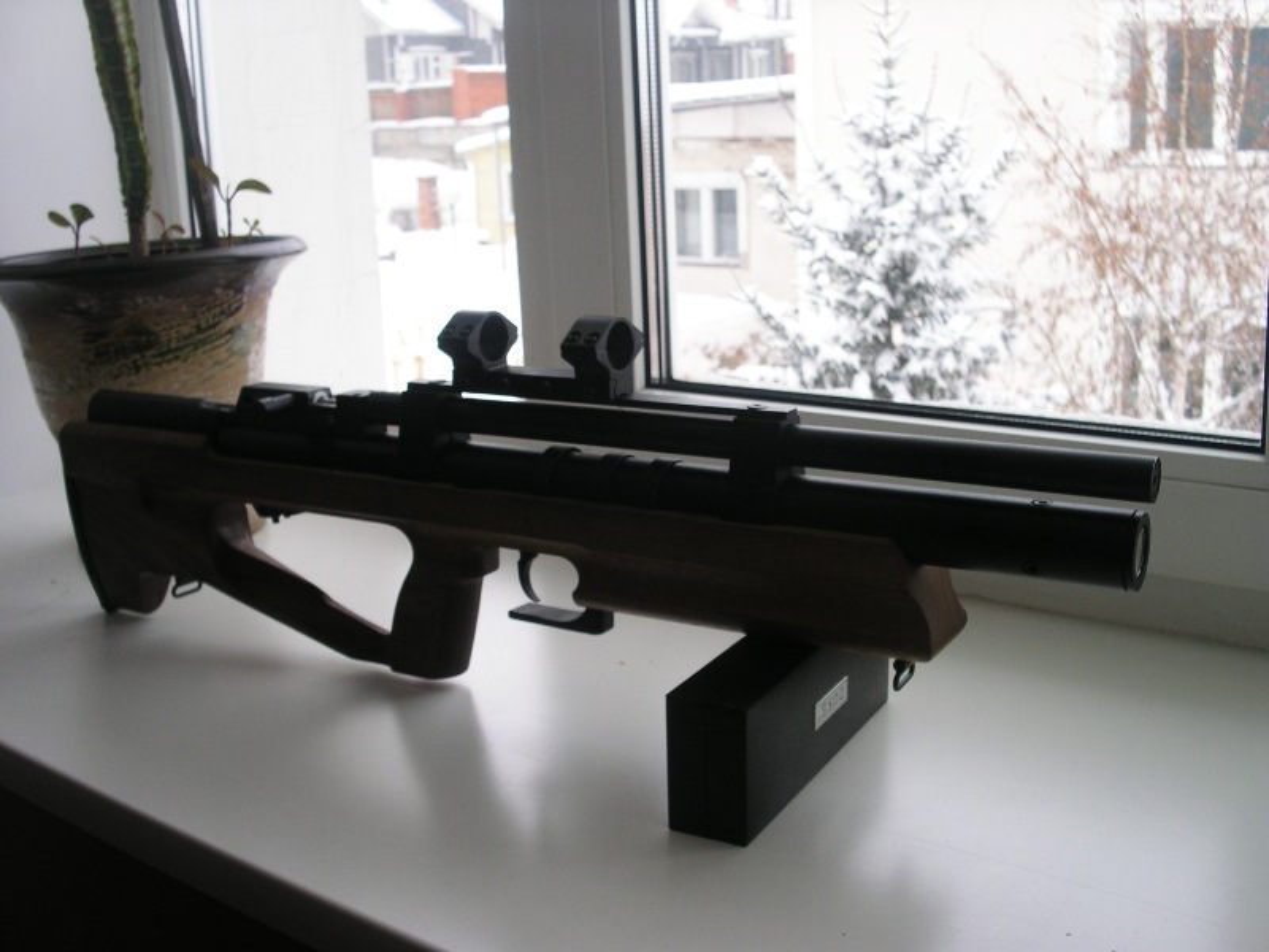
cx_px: 634
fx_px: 1393
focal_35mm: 38
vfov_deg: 37.7
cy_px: 476
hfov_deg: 49.0
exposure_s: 1/90
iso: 100
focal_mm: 7.8
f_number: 4
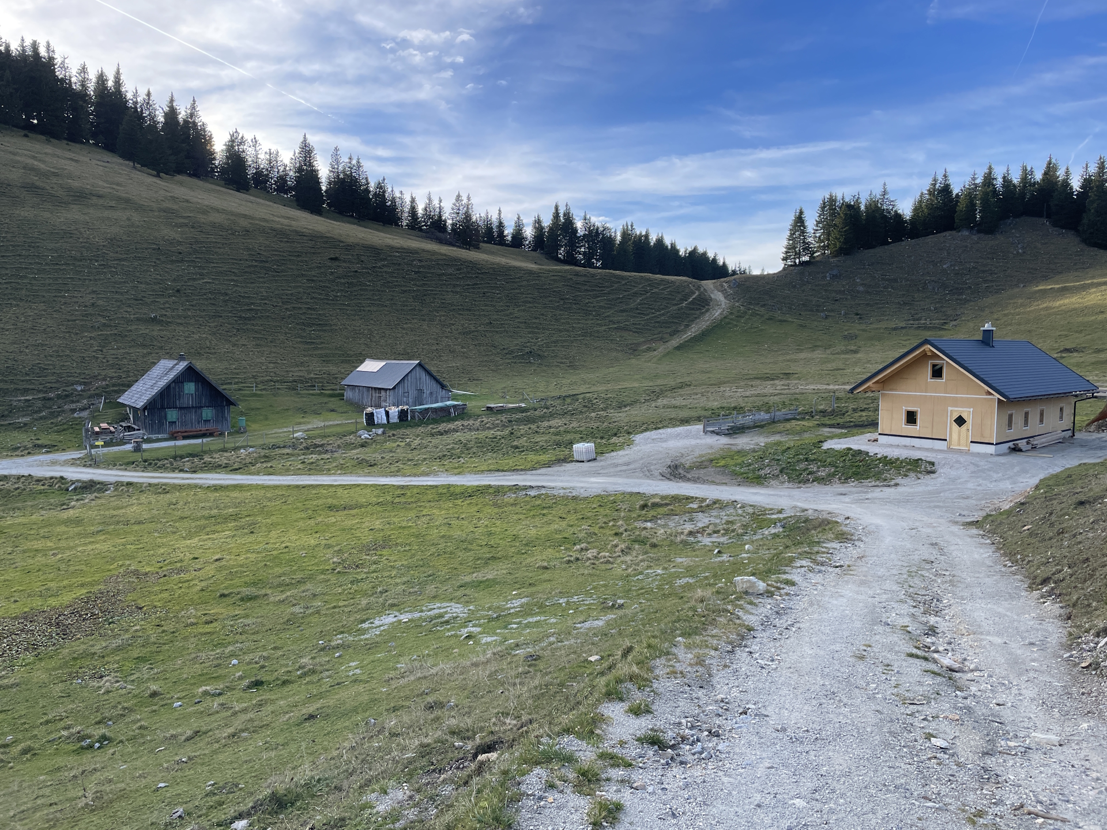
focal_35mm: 26
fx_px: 831
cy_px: 415
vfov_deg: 53.1
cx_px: 554
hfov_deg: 67.3
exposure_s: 1/1159
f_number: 1.6
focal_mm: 4.2
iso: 32
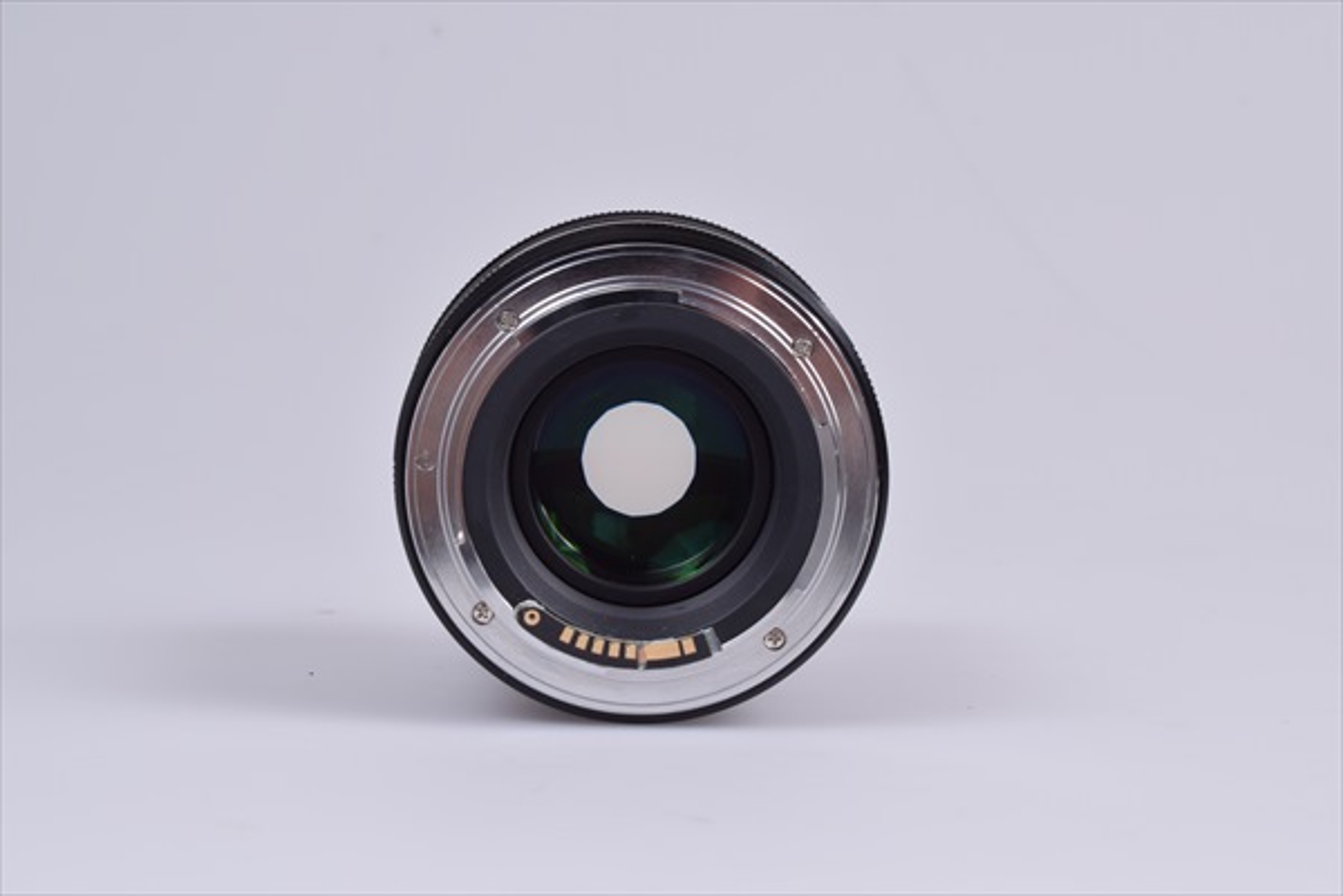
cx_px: 672
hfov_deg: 29.9
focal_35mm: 68
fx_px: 2518
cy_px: 448
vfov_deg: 20.2
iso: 100
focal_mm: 45
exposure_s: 1/100
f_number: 16
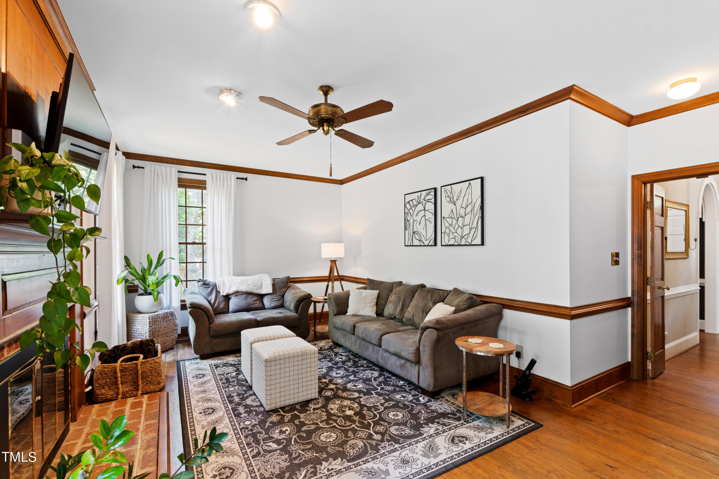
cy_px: 240
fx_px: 300
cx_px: 360
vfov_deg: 77.3
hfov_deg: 100.4
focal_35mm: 15
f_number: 8
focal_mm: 10
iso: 100
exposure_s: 1.6
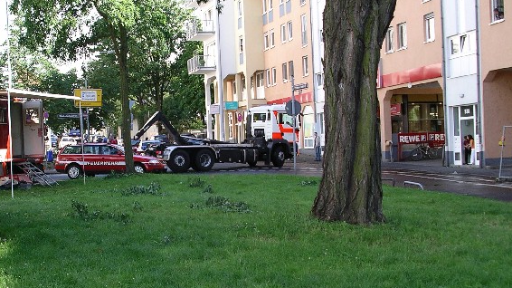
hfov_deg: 36.4
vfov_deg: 21.0
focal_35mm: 57
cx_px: 194
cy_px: 195
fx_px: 774
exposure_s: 1/193
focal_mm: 7.8
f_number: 3
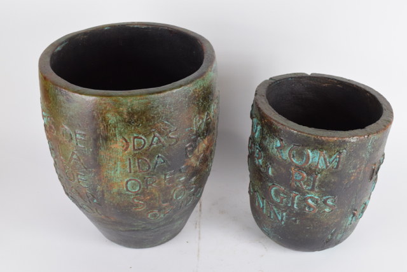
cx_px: 204
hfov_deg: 42.3
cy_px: 136
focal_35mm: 46
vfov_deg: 29.0
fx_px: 526
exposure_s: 1/125
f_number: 9
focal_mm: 31
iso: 800
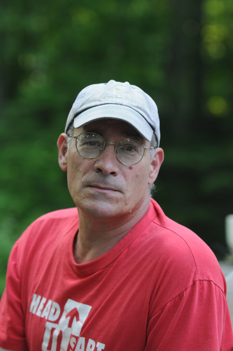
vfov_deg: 14.4
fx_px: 1387
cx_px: 116
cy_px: 176
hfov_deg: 9.6
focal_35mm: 142
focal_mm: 95
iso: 200
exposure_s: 1/40
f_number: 2.8
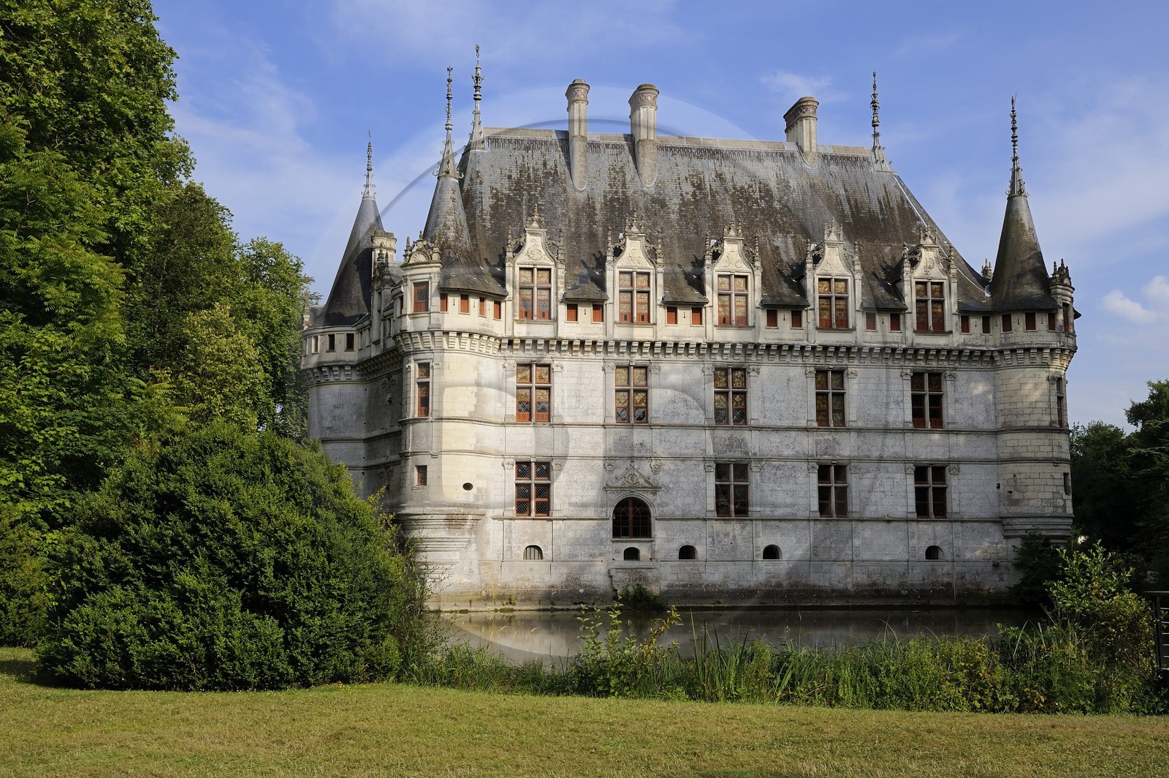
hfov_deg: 50.7
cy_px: 389
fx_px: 1233
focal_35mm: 38
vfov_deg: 35.0
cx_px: 584
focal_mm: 38
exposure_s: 1/160
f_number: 14
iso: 200
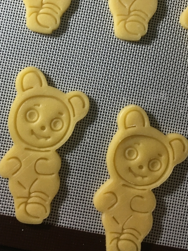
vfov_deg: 36.5
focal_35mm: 51
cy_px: 60
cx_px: 76
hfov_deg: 28.5
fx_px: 369
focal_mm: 4.15
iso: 80
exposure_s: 1/30
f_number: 2.2
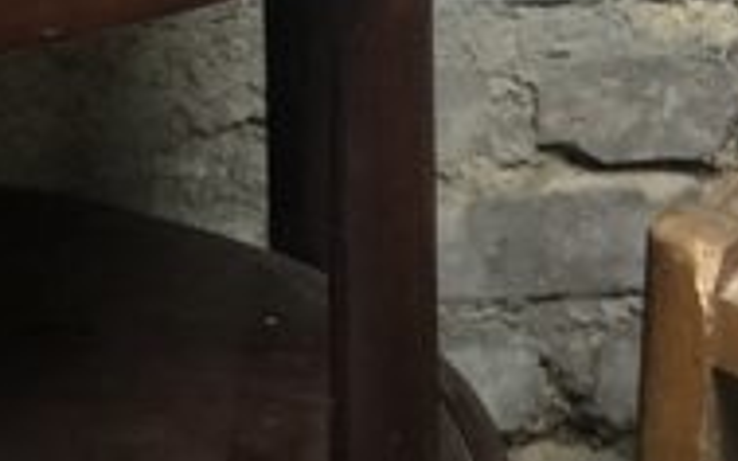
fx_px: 3237
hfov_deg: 13.0
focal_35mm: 161
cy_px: -289
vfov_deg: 7.9
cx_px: 351
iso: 40
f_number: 1.8
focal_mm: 4
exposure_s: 1/20
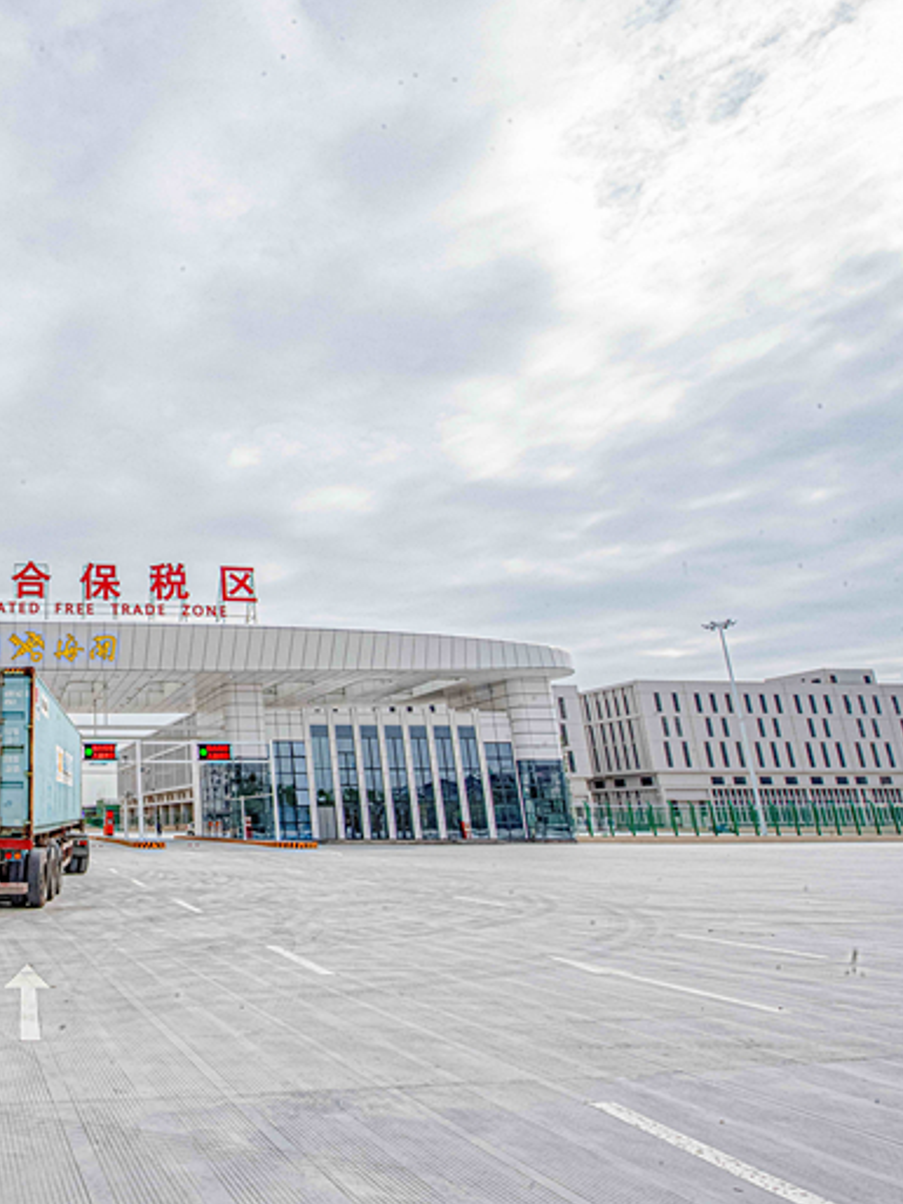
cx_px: 26
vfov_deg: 78.9
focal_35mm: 21
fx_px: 730
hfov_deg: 52.3
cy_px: 624
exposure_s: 1/250
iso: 1000
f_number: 22
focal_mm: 14
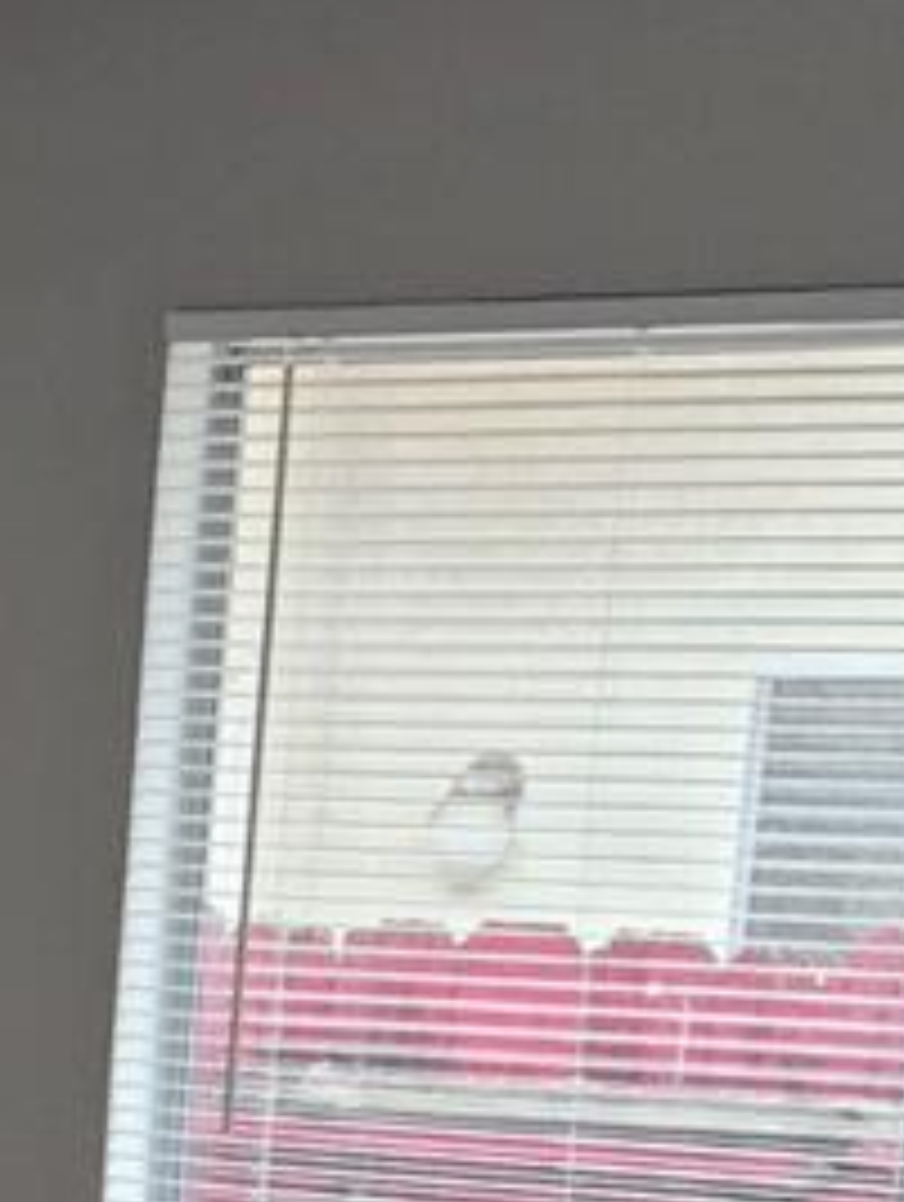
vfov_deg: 14.3
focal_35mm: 129
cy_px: 1774
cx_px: -385
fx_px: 4481
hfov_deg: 11.1
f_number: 1.8
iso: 200
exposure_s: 1/120
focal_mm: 5.4
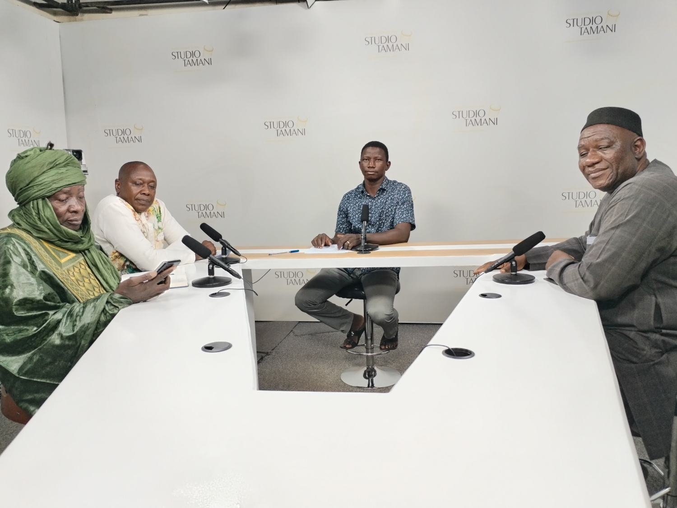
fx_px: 508
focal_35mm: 26
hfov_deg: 67.3
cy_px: 254
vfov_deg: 53.1
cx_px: 338
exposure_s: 1/33.3
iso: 201
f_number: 1.8
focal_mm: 4.75
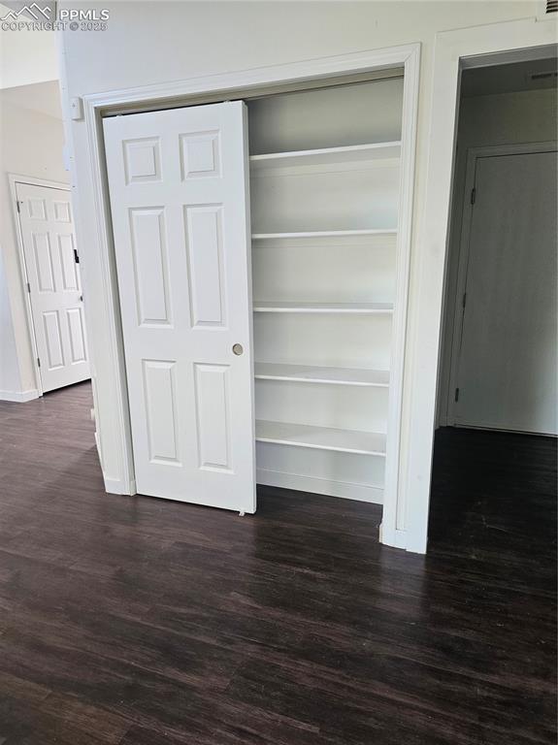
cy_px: 372
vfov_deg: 74.0
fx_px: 495
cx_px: 279
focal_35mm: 23
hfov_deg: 58.8
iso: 160
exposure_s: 1/120
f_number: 1.7
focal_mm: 6.3
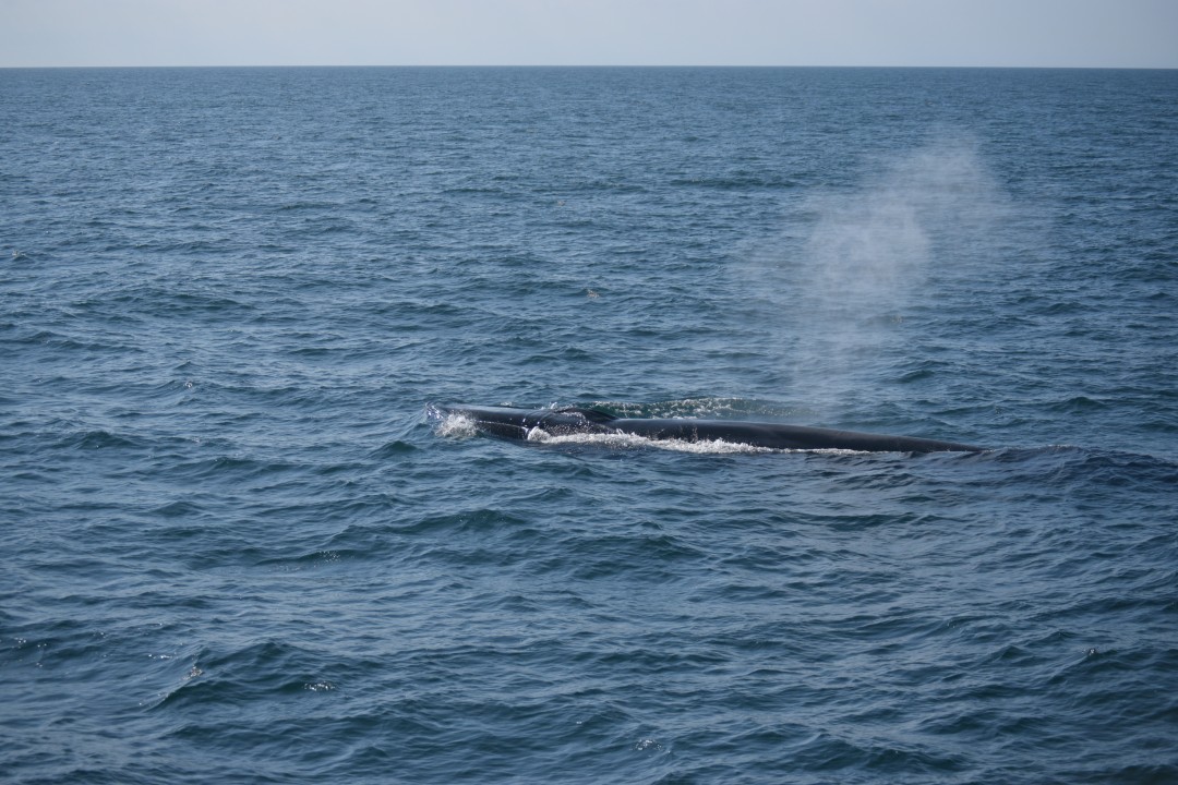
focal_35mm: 82
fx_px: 2699
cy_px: 392
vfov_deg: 16.6
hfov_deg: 24.6
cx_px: 589
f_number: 4
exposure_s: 1/4000
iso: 200
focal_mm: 55
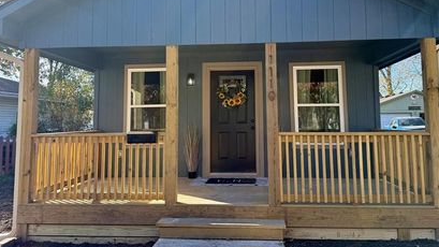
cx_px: 226
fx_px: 372
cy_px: 86
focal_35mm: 32
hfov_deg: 61.0
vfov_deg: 36.4
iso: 100
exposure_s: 1/1437
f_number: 1.78
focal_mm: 6.76
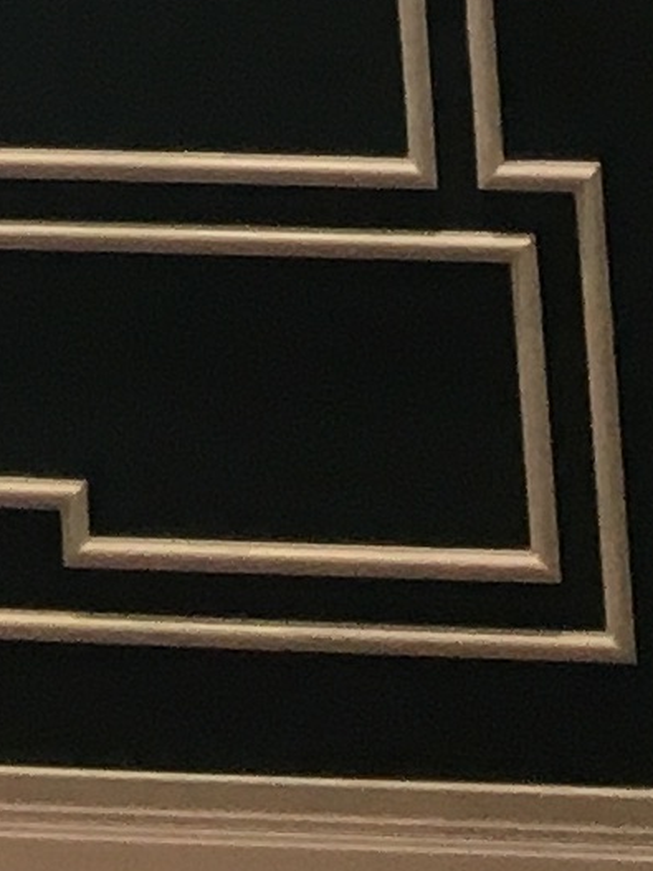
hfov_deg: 6.4
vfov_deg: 7.2
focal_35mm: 222
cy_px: -2339
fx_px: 5586
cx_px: -949
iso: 40
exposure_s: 1/33
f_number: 2.2
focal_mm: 4.15
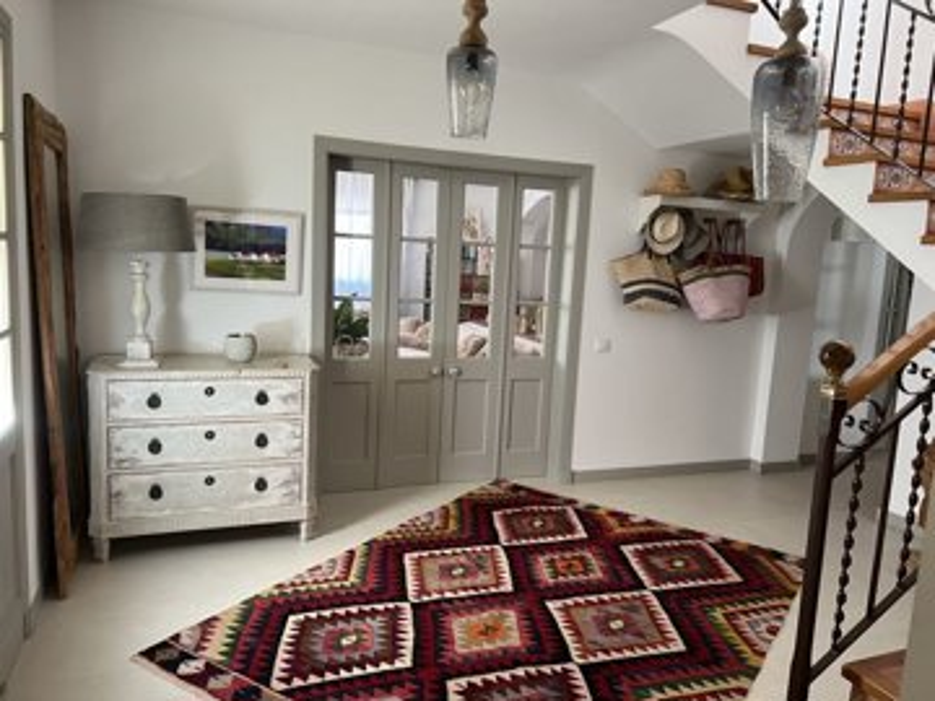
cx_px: 468
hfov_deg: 67.3
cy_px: 350
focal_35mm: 26
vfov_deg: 53.1
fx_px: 702
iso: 125
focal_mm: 5.7
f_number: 1.5
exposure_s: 1/69
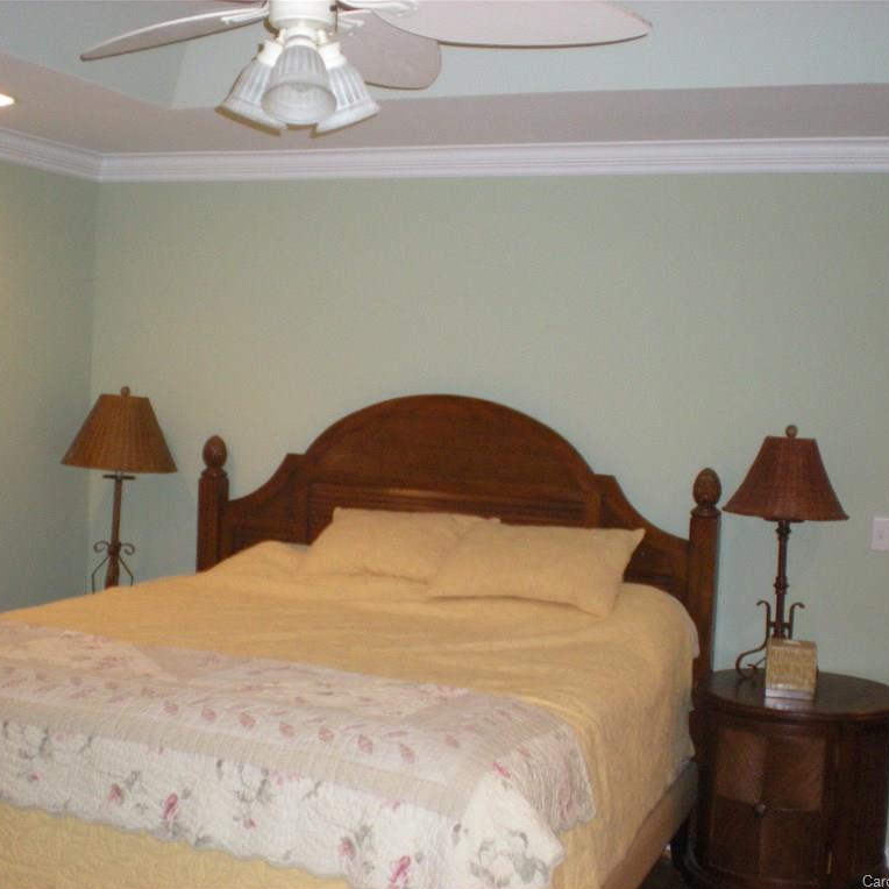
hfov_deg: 37.5
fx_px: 1308
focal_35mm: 45
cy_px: 446
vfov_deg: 37.6
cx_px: 400
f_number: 3.1
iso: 307
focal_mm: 6.3
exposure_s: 1/60
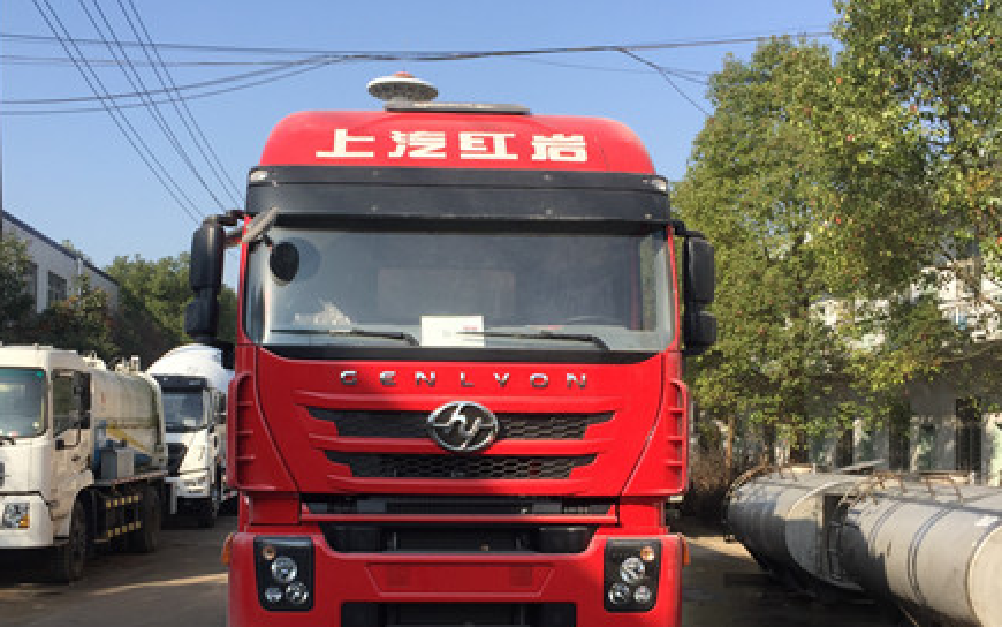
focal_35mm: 41
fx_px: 1120
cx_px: 425
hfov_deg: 48.0
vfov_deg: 31.0
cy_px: 425
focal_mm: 4.15
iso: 32
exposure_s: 1/1276
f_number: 2.2
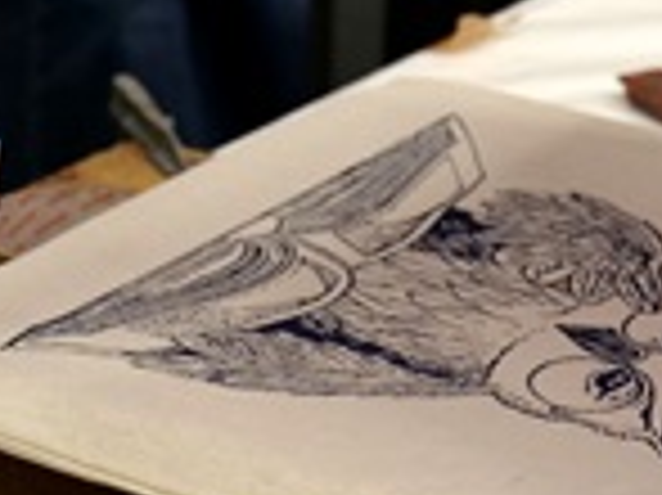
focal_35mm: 199
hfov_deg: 9.9
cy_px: 97
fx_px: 3803
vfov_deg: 7.4
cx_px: 108
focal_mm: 38
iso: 1600
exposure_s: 1/60
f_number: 4.7
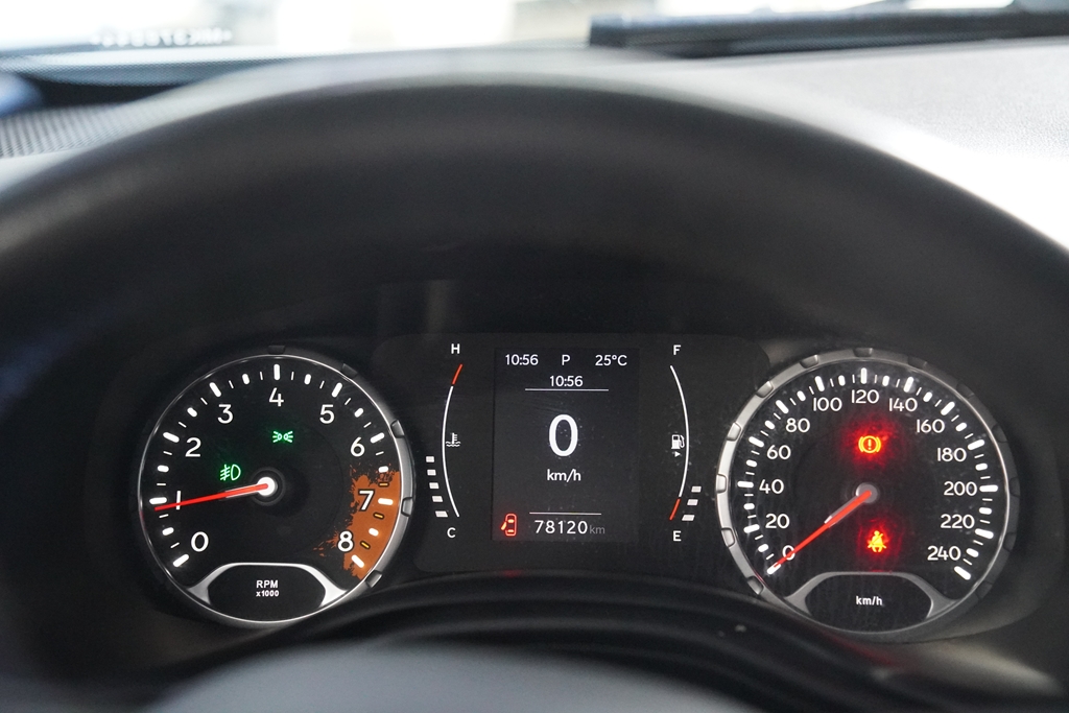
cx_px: 534
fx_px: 1648
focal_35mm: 56
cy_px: 356
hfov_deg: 35.9
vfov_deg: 24.4
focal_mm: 37
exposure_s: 1/160
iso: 6400
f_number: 2.8
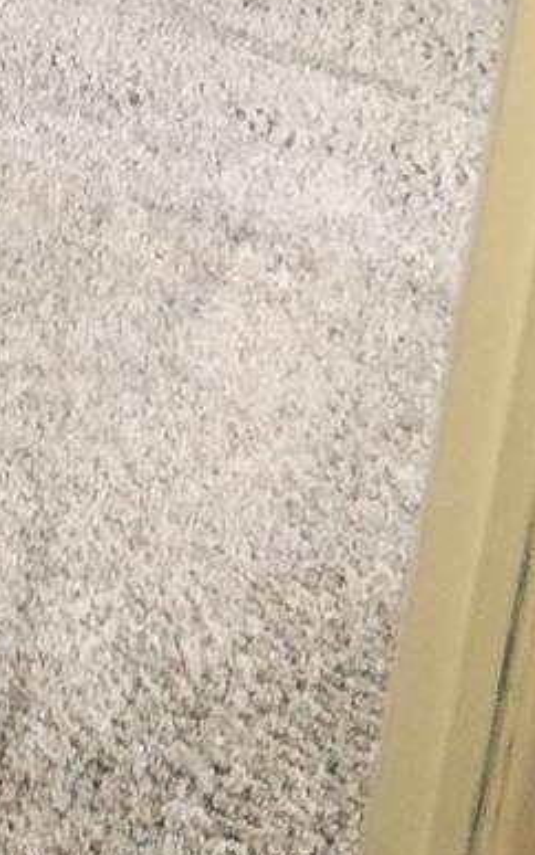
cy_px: -972
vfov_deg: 11.5
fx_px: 3708
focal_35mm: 159
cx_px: -1019
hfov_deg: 7.4
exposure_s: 1/30
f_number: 2.2
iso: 32
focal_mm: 4.15
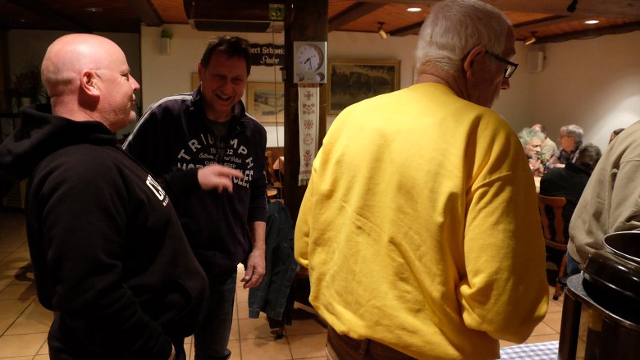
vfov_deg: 40.2
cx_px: 325
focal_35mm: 29
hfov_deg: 66.1
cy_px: 173
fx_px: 492
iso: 5000
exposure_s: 1/100
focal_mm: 18
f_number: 3.5
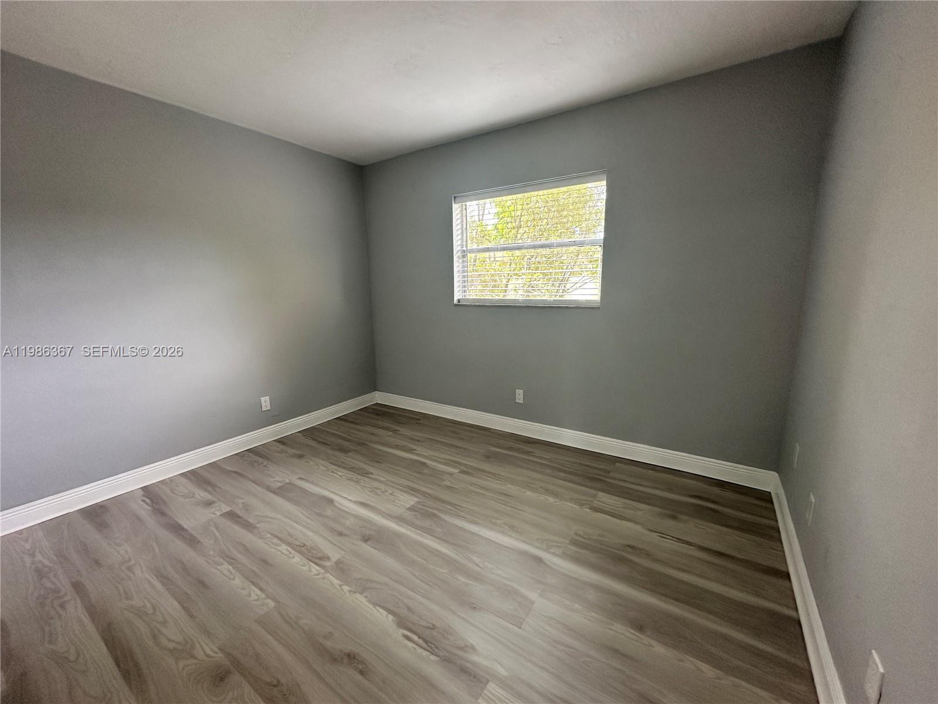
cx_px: 469
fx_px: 379
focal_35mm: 14
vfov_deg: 85.7
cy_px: 352
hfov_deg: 102.1
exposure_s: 1/120
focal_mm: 2.22
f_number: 2.2
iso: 160
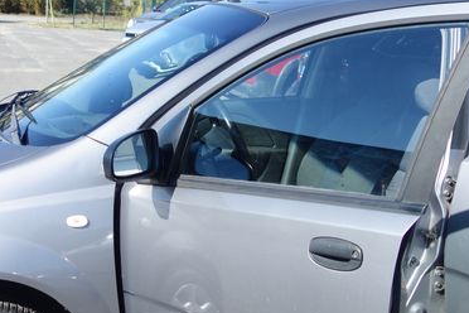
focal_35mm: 77
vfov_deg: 17.7
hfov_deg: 26.3
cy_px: 206
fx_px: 1003
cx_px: 260
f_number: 1.8
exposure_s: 1/2000
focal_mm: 10.4
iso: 125
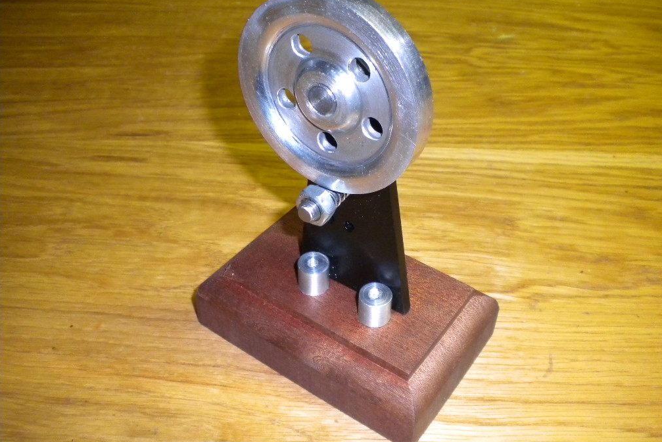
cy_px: 215
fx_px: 681
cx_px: 335
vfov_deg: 36.0
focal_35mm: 37
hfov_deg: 51.9
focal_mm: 6.3
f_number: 4.6
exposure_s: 1/30
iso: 400
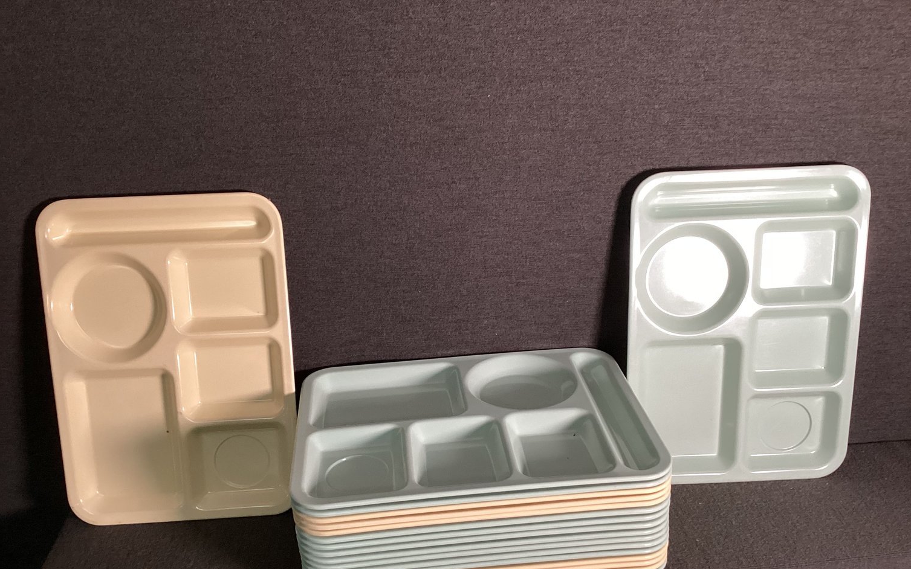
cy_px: 340
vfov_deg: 38.2
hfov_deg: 58.1
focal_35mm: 33
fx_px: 819
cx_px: 455
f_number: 2.4
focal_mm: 3.3
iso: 160
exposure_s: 1/60
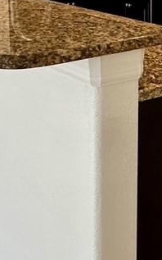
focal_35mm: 75
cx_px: 279
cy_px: -38
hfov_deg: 15.3
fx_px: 530
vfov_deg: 25.2
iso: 250
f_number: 2.2
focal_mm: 2.22
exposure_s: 1/60
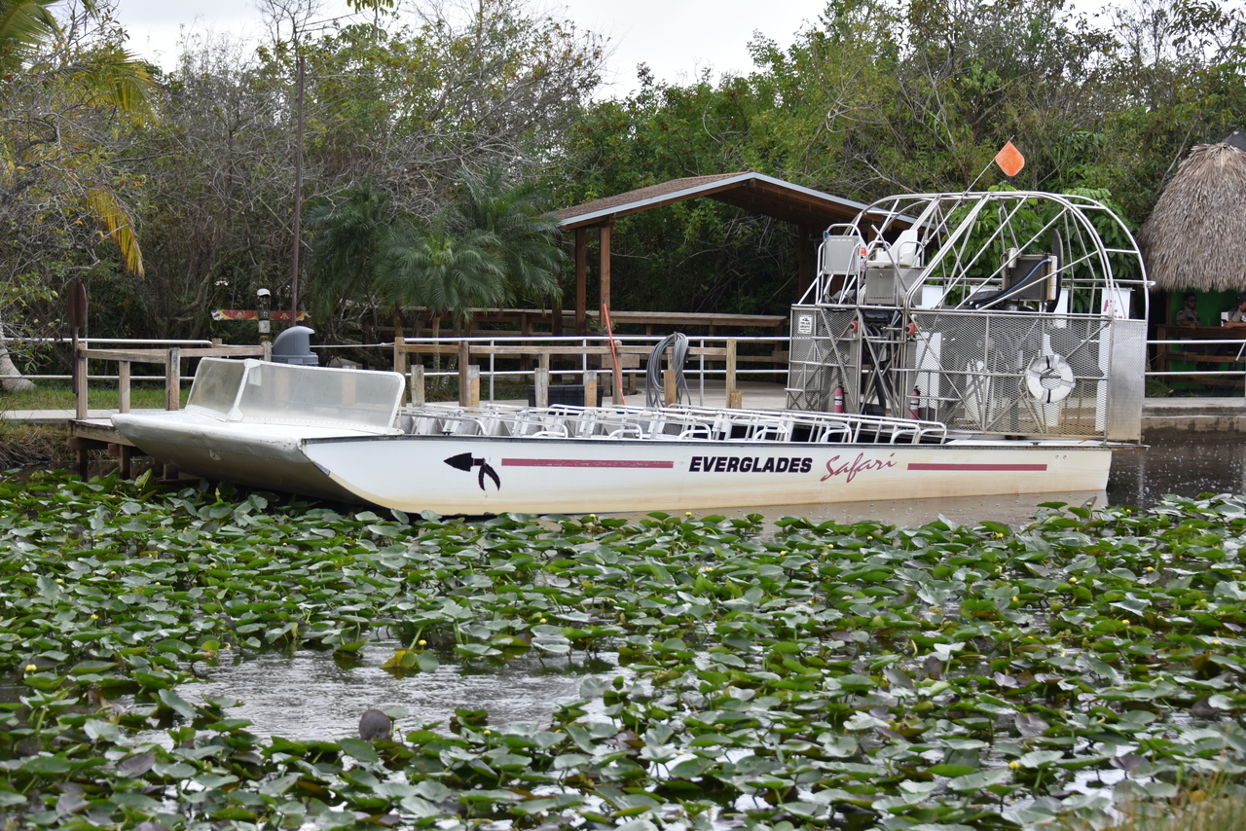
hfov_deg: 28.8
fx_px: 2423
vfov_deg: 19.5
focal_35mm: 70
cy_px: 416
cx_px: 623
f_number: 5
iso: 280
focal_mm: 70
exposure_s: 1/160
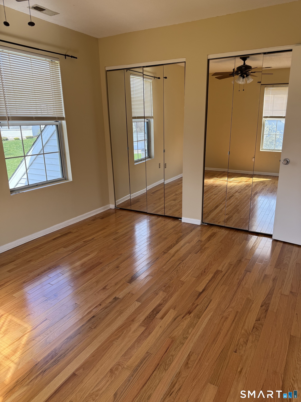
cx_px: 150
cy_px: 201
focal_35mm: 24
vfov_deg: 71.6
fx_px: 278
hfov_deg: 56.8
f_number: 1.78
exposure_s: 1/319
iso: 100
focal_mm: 6.76
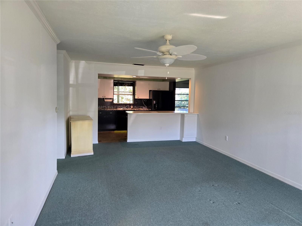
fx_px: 201
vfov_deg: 58.9
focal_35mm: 23
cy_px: 113
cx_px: 151
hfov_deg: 73.9
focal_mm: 5.4
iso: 160
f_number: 1.8
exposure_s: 1/120
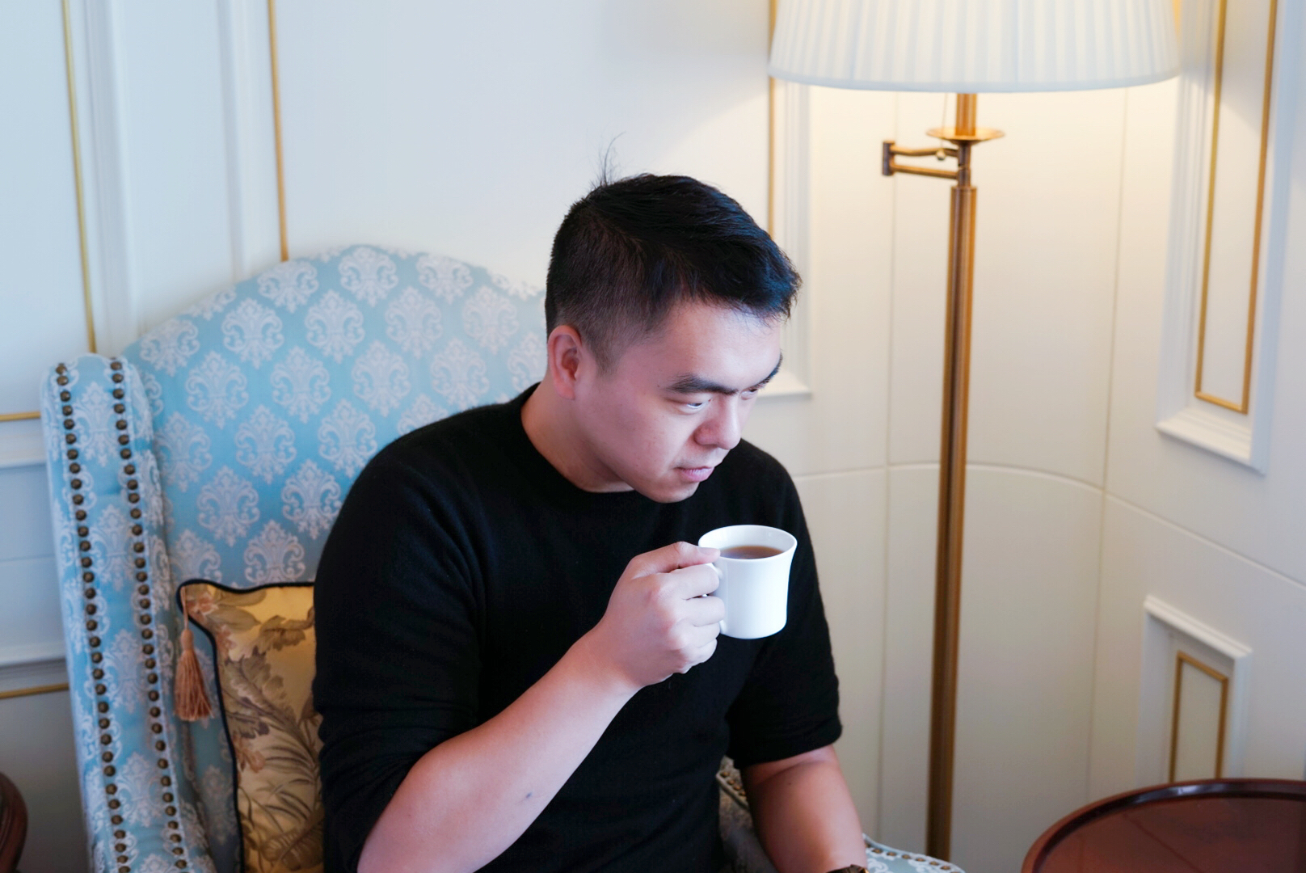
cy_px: 436
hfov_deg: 39.6
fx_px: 1815
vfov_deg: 27.0
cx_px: 653
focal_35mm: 50
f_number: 4
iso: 320
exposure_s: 1/60
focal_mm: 50
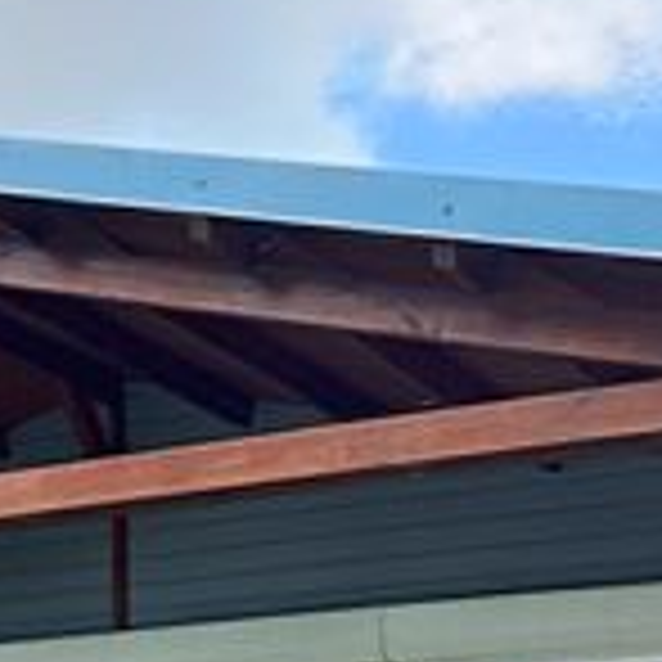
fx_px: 2185
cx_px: 81
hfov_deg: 17.0
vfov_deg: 16.3
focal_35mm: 101
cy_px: 874
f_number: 2.2
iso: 100
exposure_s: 1/269
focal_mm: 3.46
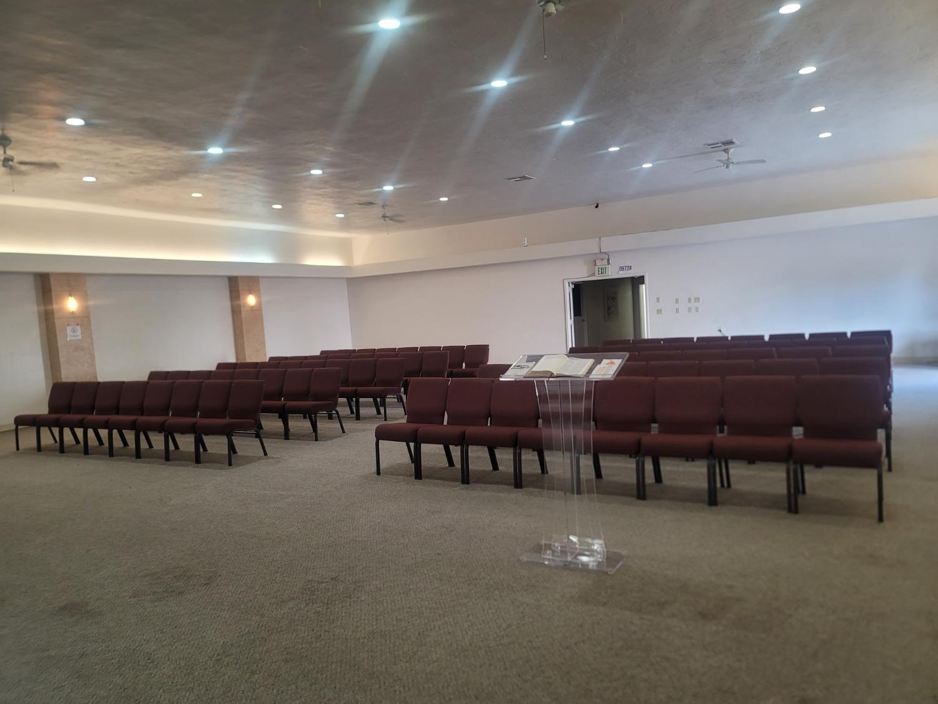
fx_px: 677
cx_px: 469
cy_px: 352
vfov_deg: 54.9
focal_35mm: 25
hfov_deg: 69.4
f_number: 1.8
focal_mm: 7
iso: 200
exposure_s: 1/40
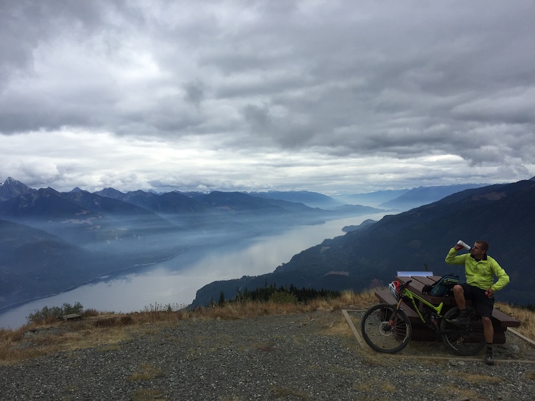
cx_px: 268
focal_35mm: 29
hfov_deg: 61.7
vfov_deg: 48.2
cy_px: 200
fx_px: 448
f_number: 2.2
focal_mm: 4.15
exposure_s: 1/2475
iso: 32
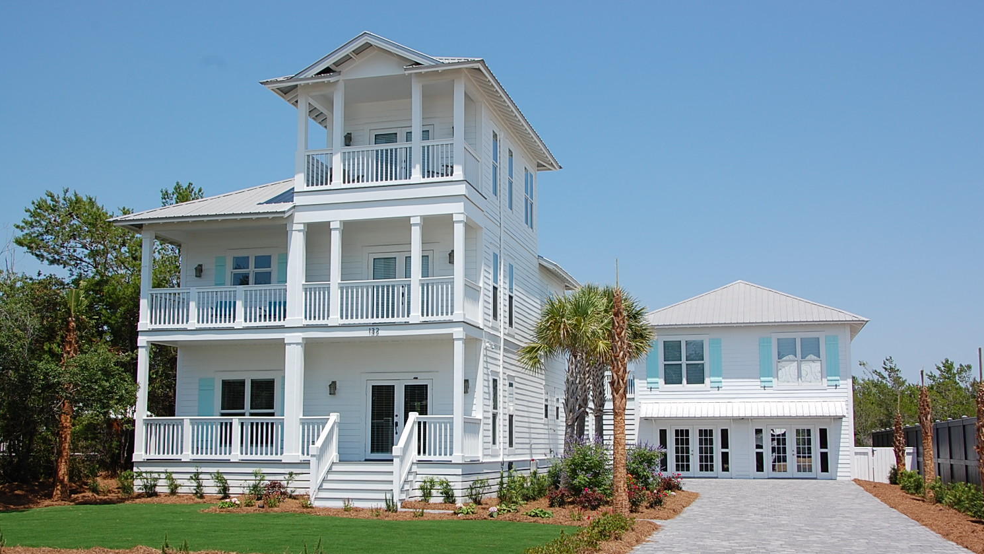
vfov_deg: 31.2
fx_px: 992
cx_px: 492
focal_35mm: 38
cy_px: 309
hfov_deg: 52.8
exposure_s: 1/400
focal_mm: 24
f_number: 10
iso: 200
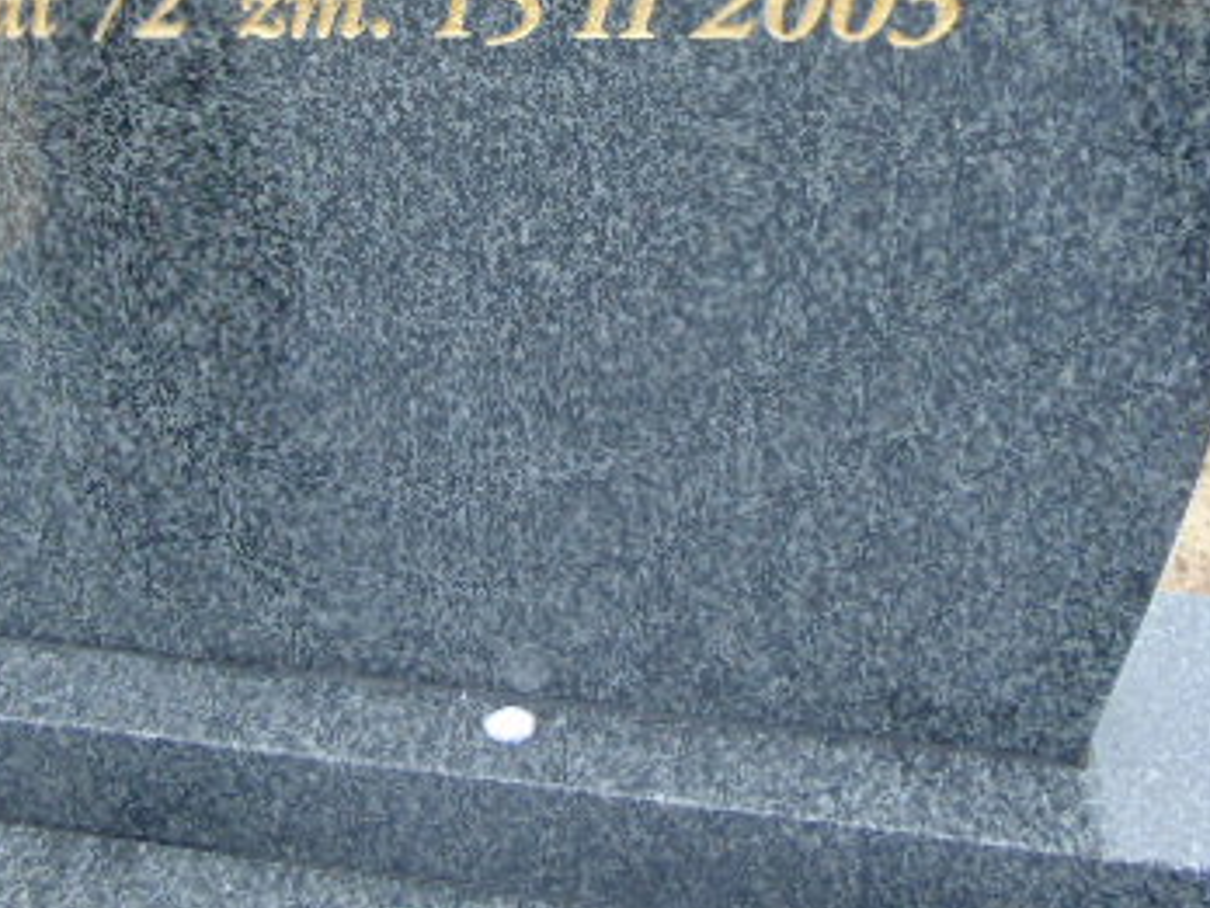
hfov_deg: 40.9
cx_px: 452
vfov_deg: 30.6
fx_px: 1608
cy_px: 157
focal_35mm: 46
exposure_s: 1/160
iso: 80
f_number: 3
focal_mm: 4.5
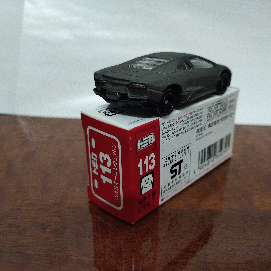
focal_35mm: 31
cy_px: 135
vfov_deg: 52.5
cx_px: 172
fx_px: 275
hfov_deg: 51.9
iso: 1034
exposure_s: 1/50
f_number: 1.79
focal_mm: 4.74
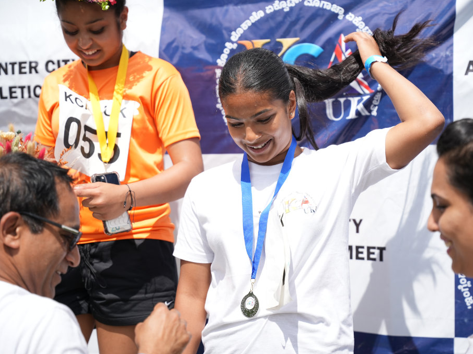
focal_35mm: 64
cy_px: 177
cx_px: 254
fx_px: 871
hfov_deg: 30.4
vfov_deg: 23.0
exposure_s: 1/4000
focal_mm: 58.7
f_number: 2.8
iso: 250
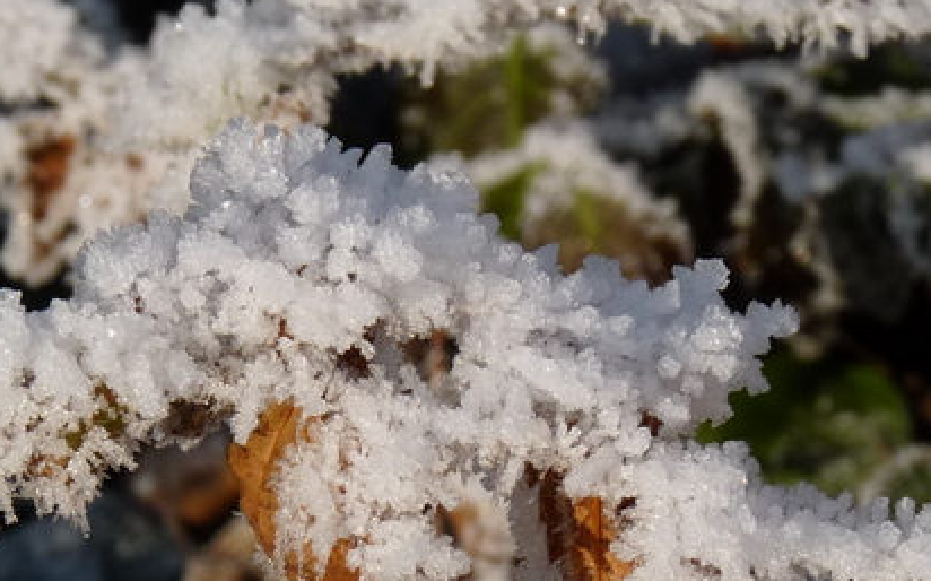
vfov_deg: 6.3
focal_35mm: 207
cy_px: 482
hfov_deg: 10.1
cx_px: 447
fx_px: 5249
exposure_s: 1/400
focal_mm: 13.3
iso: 100
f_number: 5.6
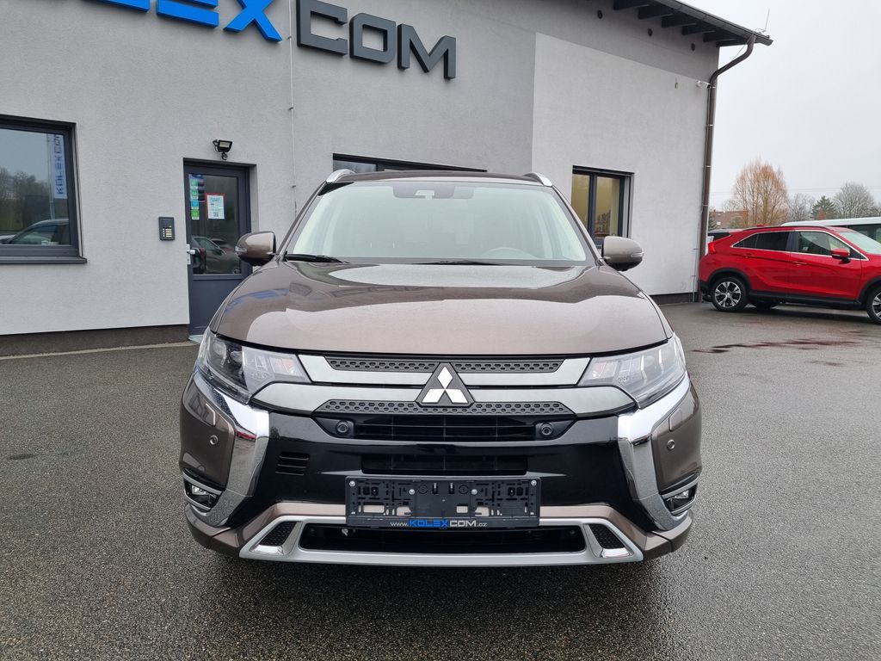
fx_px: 662
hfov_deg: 67.3
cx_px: 440
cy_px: 330
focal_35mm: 26
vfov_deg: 53.1
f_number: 1.8
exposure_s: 1/155
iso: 50
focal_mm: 5.4
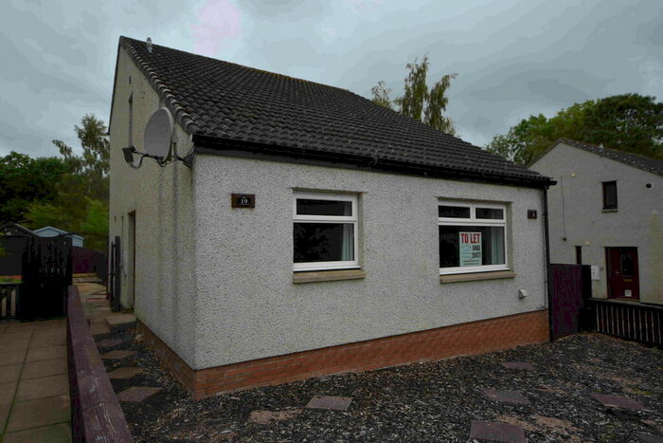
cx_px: 332
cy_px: 222
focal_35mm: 22
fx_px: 405
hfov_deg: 78.6
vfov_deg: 57.2
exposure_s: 1/250
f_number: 5.6
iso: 100
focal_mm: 15
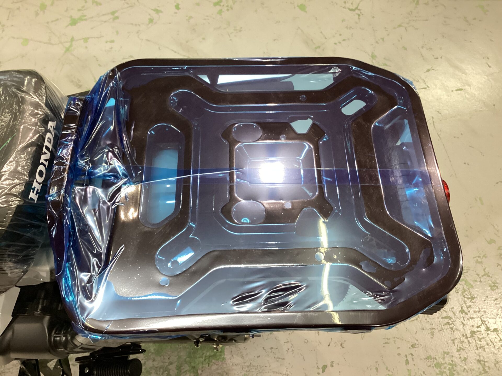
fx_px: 450
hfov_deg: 58.4
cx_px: 251
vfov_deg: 45.4
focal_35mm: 31
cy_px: 188
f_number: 2.4
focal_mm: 3.3
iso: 160
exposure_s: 1/50
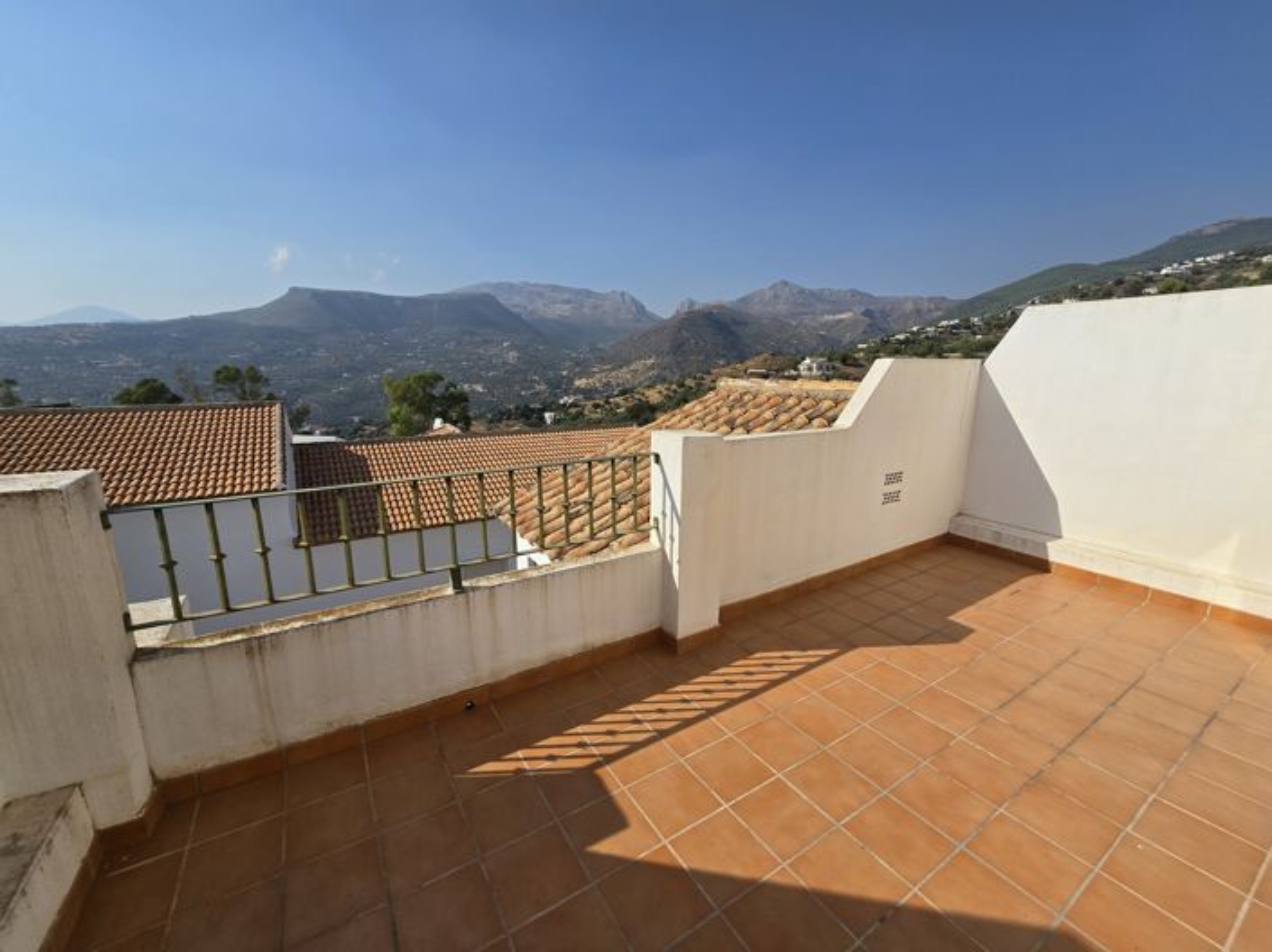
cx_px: 636
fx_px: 477
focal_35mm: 13
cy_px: 476
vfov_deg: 89.9
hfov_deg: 106.2
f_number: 2.2
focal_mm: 2.2
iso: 50
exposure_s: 1/4087
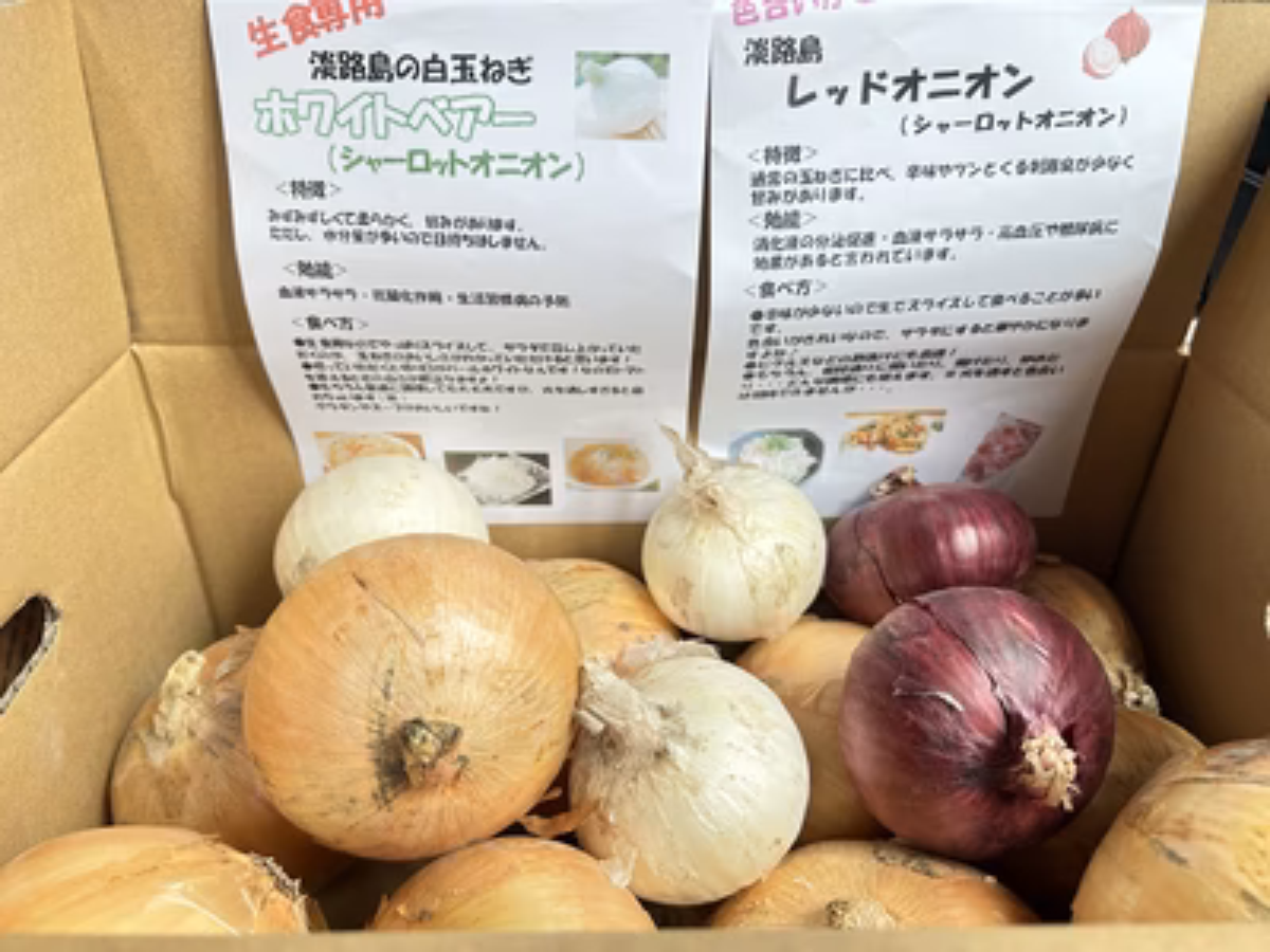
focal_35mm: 26
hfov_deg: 67.3
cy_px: 476
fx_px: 954
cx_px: 635
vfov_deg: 53.1
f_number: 1.5
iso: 125
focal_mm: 5.7
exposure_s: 1/102
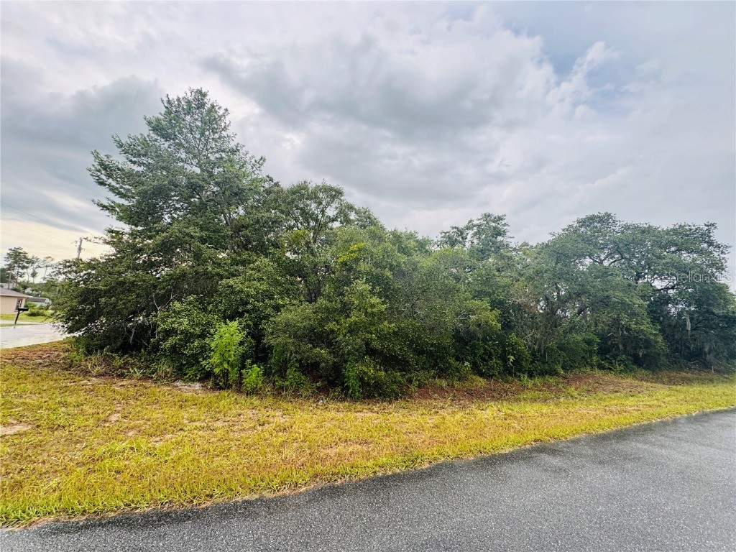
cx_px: 368
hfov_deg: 102.1
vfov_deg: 85.7
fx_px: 298
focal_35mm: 14
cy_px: 276
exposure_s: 1/368
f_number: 2.2
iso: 40
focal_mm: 2.22
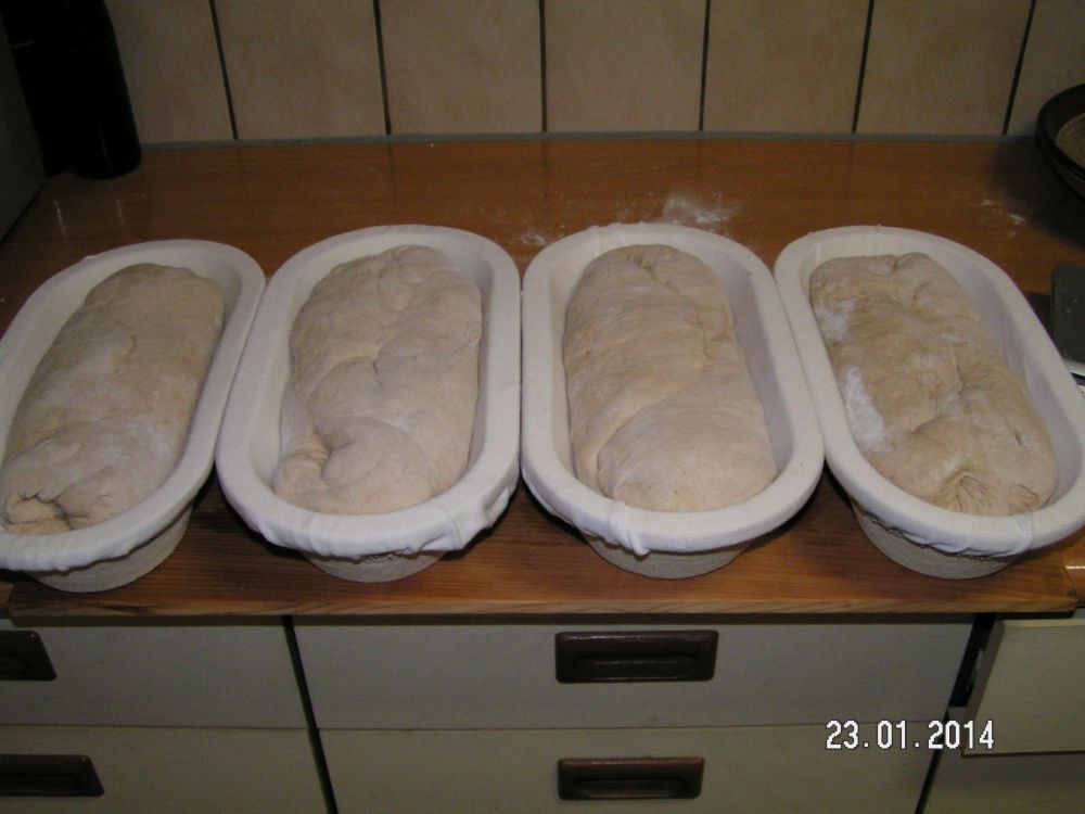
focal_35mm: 38
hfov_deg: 49.0
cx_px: 542
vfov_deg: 37.7
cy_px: 407
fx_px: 1191
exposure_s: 1/40
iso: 200
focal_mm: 5.8
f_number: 2.8
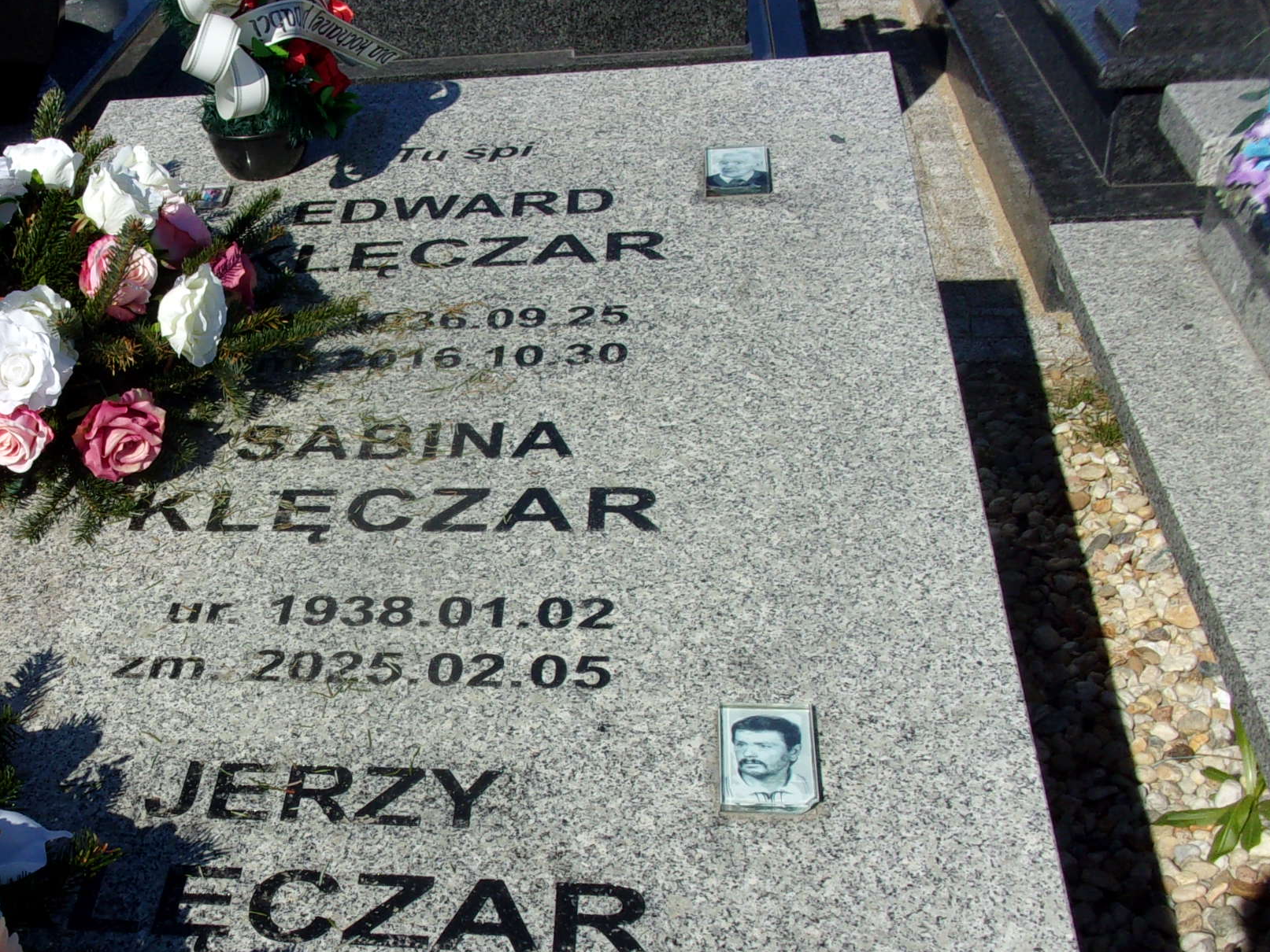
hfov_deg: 40.4
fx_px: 1651
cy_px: 654
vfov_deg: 31.9
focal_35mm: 45
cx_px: 264
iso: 80
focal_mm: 5.1
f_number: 10.8
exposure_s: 1/170
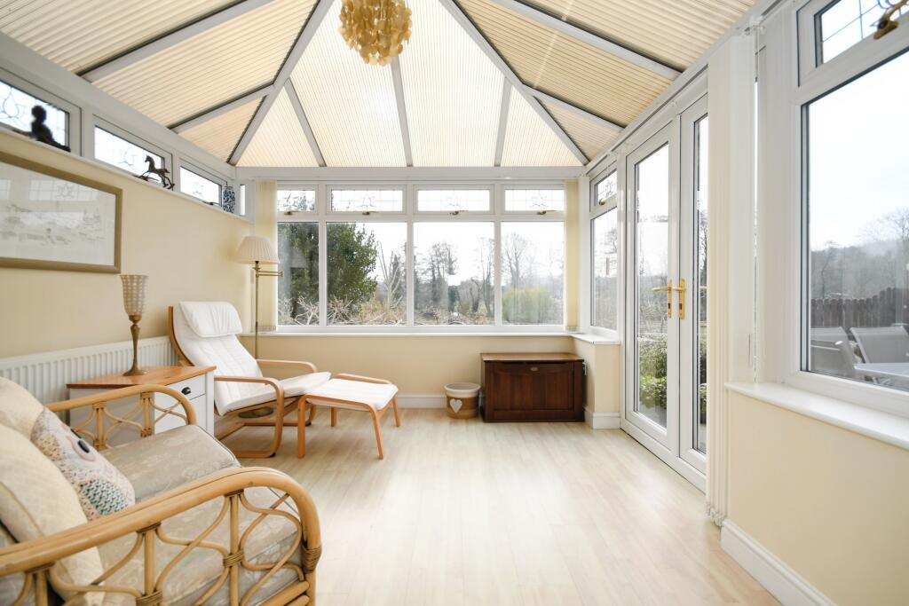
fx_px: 379
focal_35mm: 15
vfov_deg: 77.3
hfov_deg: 100.4
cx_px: 454
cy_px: 303
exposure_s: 1/250
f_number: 8
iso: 400
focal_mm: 10
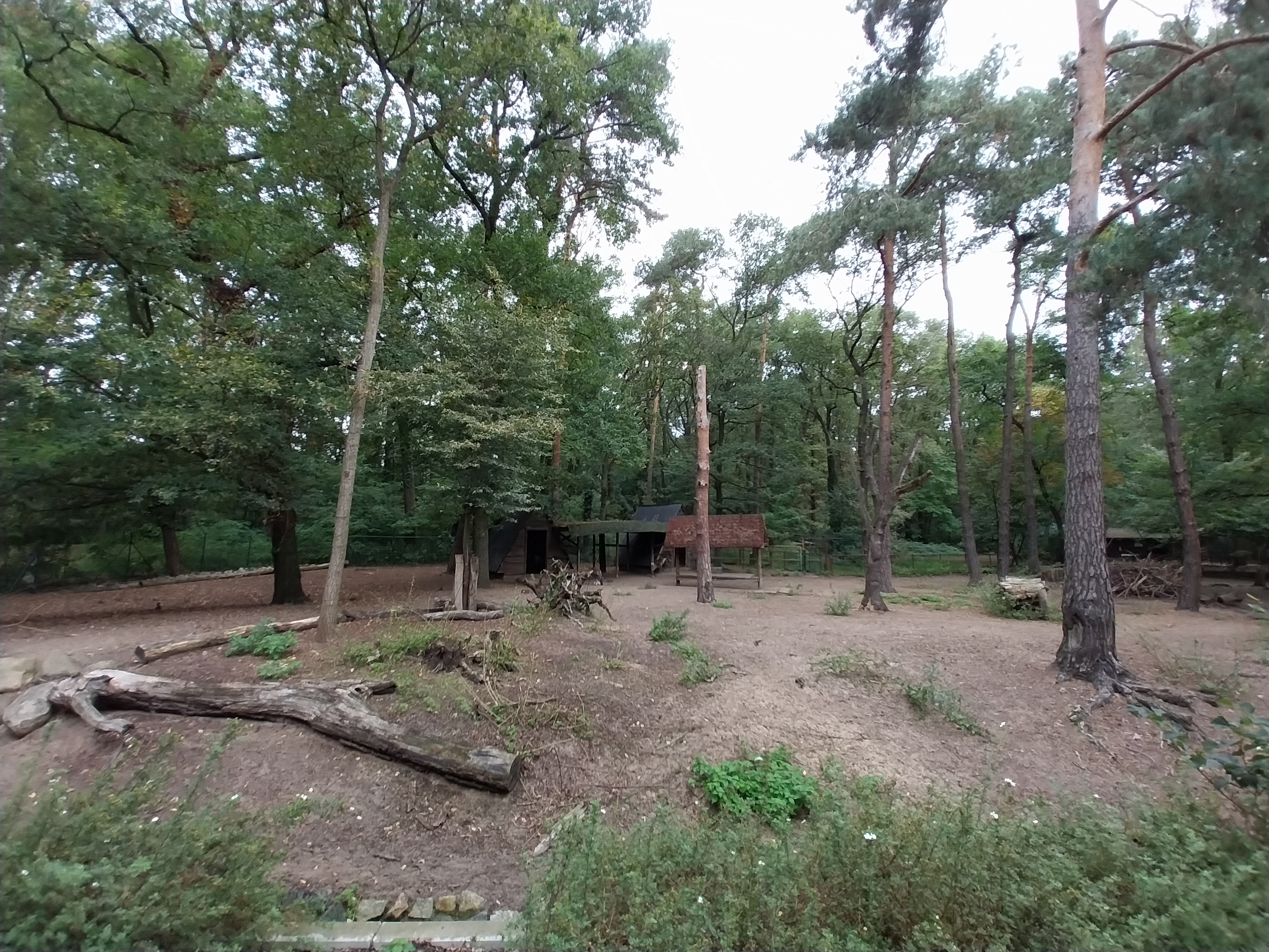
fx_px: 477
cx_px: 634
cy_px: 476
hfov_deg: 106.2
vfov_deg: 89.9
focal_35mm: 13
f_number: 2.2
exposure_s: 1/50.1
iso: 64
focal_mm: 1.13
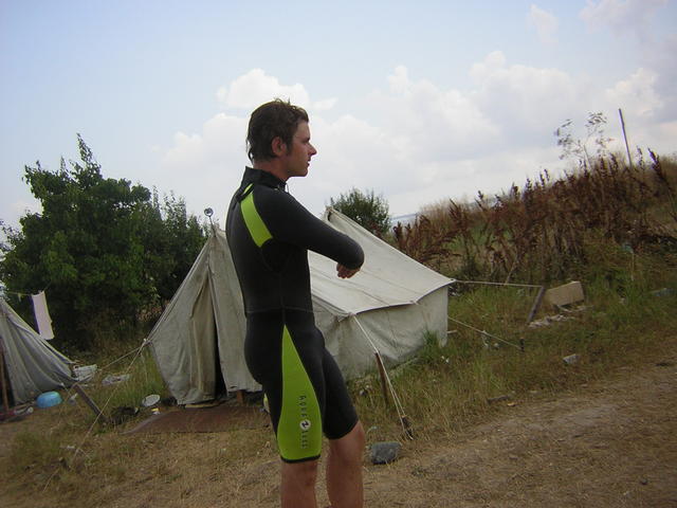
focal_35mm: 36
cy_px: 254
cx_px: 338
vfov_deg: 39.7
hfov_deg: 51.4
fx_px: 704
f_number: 2.6
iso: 50
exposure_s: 1/620
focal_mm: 4.7
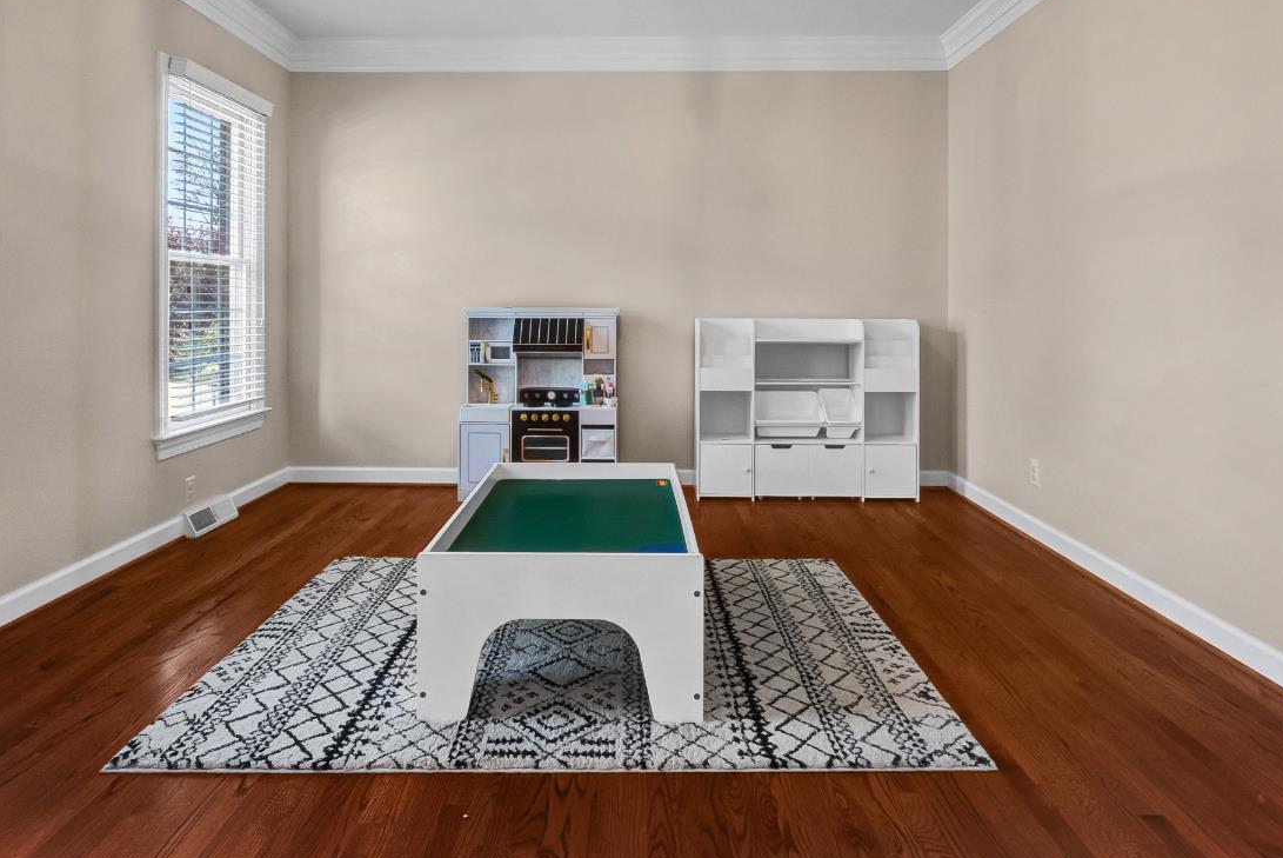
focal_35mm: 22
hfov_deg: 78.5
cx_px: 636
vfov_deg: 56.2
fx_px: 785
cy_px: 294
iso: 1250
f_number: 8
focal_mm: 16
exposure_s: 1/50
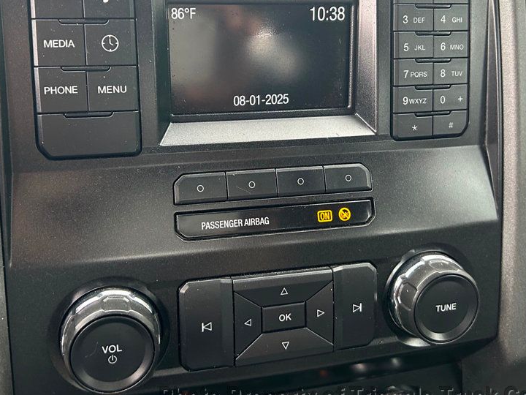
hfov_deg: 50.1
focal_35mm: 37
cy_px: 140
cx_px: 238
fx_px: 562
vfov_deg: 38.3
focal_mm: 5.7
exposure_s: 1/50
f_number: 1.5
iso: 160
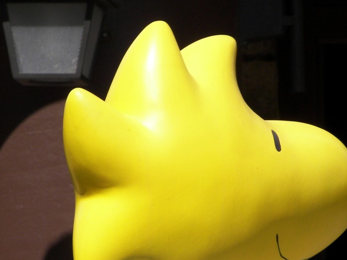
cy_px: 222
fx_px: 4733
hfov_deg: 4.2
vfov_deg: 3.2
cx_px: 219
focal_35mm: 472
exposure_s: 1/640
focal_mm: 43.7
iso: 64
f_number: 5
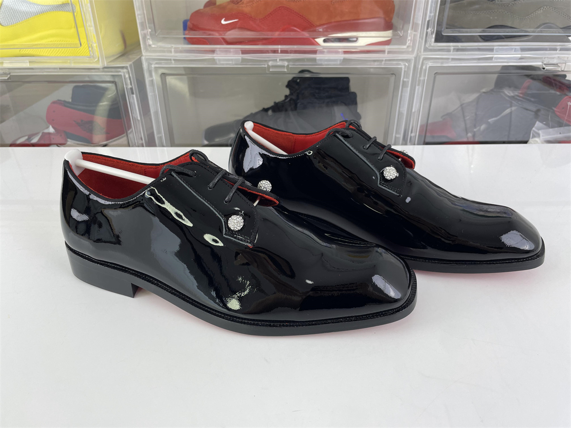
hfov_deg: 67.3
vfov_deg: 53.1
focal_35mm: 26
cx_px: 286
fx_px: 429
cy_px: 214
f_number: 1.6
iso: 32
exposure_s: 1/102
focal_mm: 4.2
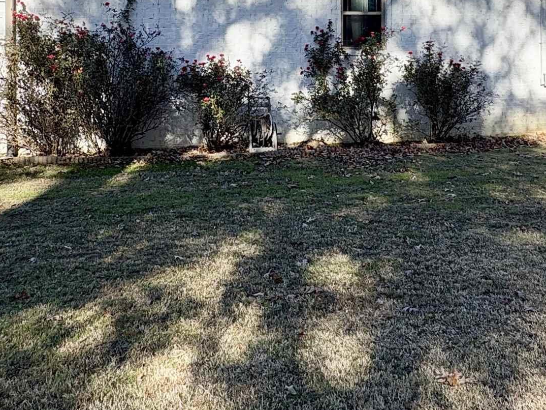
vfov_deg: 33.9
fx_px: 631
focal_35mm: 40
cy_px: 35
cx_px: 291
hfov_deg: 46.8
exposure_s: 1/756
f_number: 2.2
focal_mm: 2.22
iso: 50
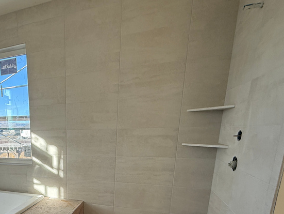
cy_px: 182
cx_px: 59
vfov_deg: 48.8
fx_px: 213
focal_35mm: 26
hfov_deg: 62.0
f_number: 2.2
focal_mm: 2.22
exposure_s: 1/181
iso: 64
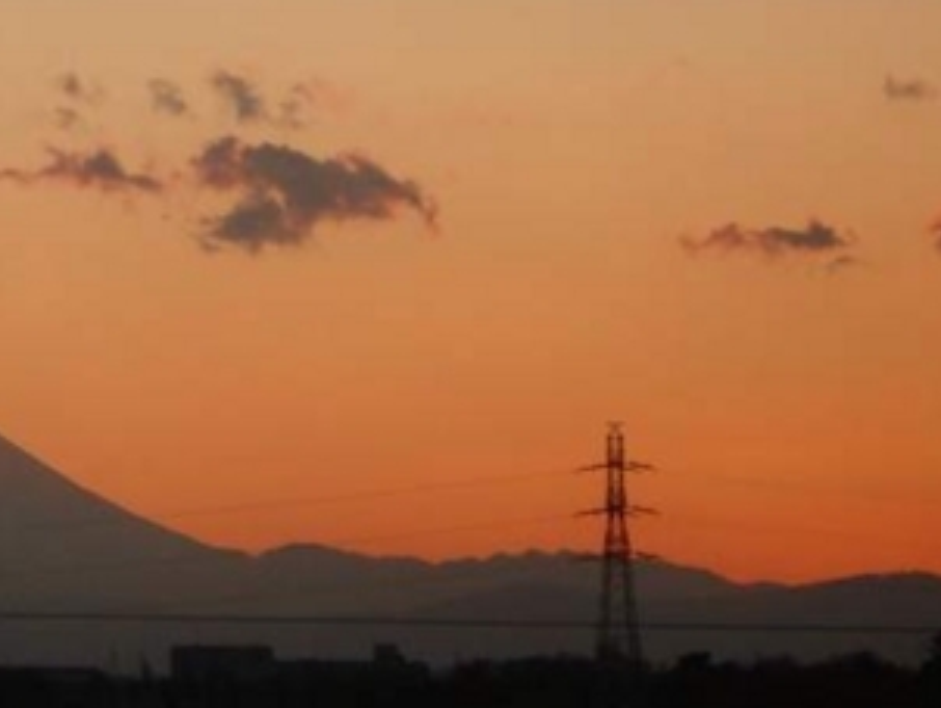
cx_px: -131
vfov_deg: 5.3
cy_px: -31
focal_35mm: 278
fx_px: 7563
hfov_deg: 7.1
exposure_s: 1/80
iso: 100
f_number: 4.8
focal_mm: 17.4
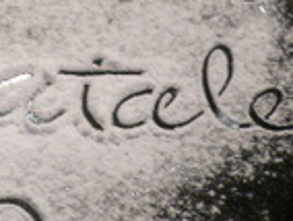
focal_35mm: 123
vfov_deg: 11.8
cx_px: -126
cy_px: -53
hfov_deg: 15.0
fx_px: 1043
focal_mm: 5.8
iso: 200
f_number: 2.8
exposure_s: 1/15
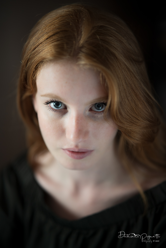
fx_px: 588
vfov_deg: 23.9
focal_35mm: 85
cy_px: 124
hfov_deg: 16.1
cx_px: 83
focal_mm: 85
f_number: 1.4
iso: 320
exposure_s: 1/100
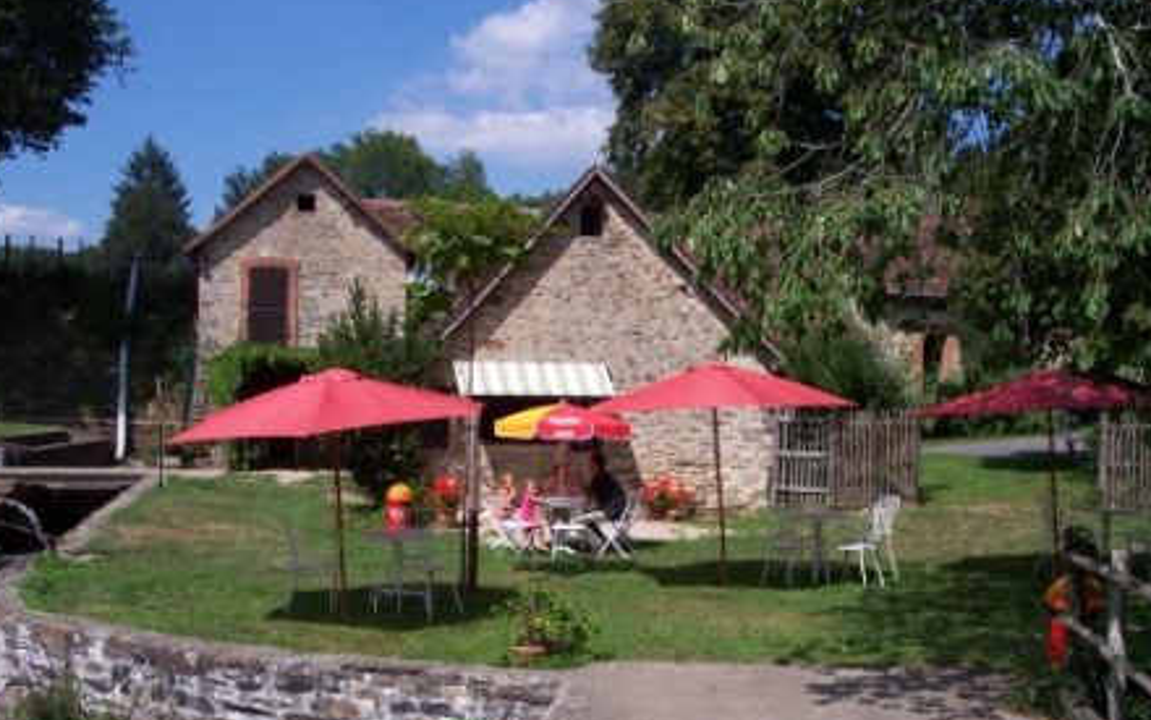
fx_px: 1286
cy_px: 403
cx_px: 570
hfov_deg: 48.2
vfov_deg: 31.2
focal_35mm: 41
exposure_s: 1/1000
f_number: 4.8
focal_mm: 8
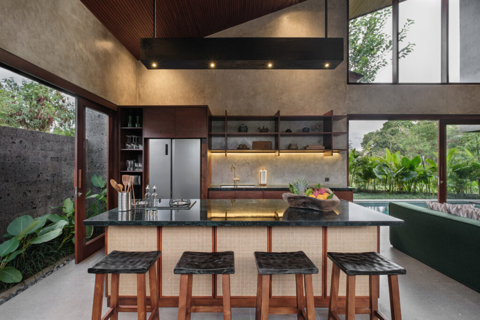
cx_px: 240
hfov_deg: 100.4
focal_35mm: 15
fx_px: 200
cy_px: 160
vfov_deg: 77.3
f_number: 9
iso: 200
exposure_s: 1/1.67
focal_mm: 10
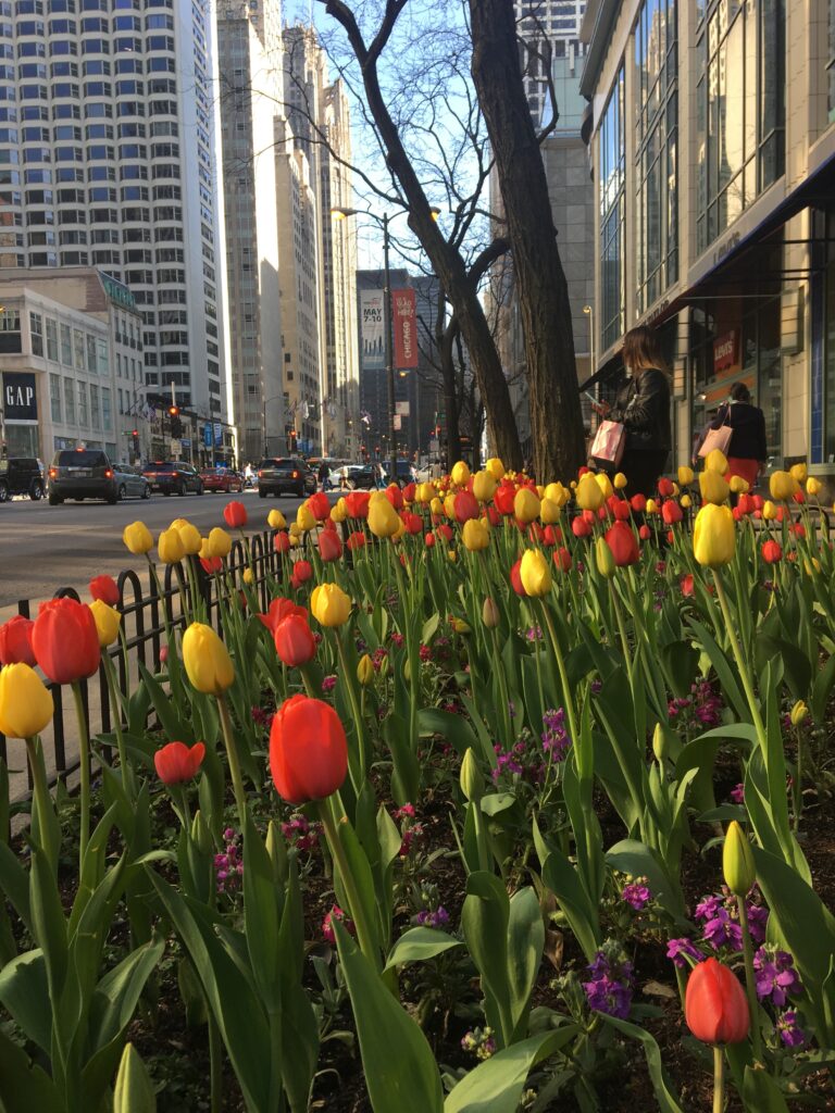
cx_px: 418
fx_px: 933
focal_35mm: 29
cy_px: 556
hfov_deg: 48.2
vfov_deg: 61.7
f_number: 2.2
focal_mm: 4.15
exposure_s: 1/256
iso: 25
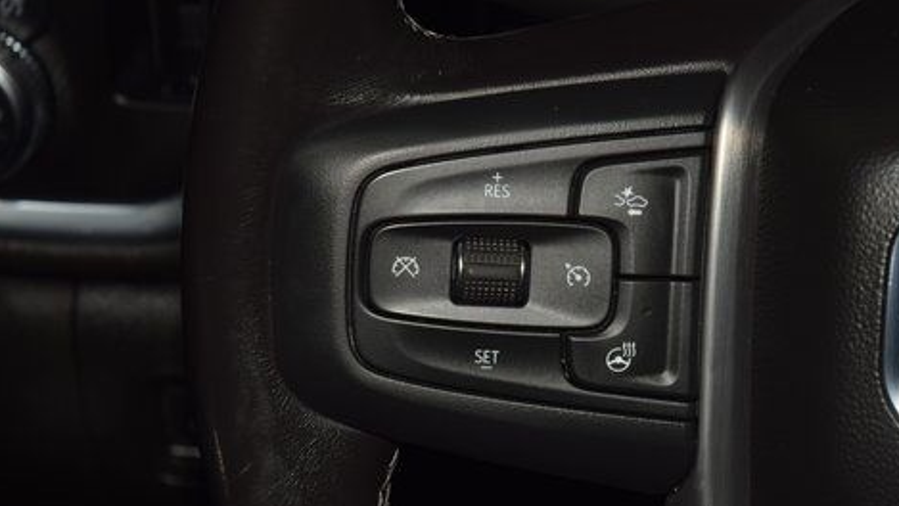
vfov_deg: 8.1
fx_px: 3576
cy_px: 239
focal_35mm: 150
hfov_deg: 14.3
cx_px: 575
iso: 100
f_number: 8
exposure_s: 1/125
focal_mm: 70
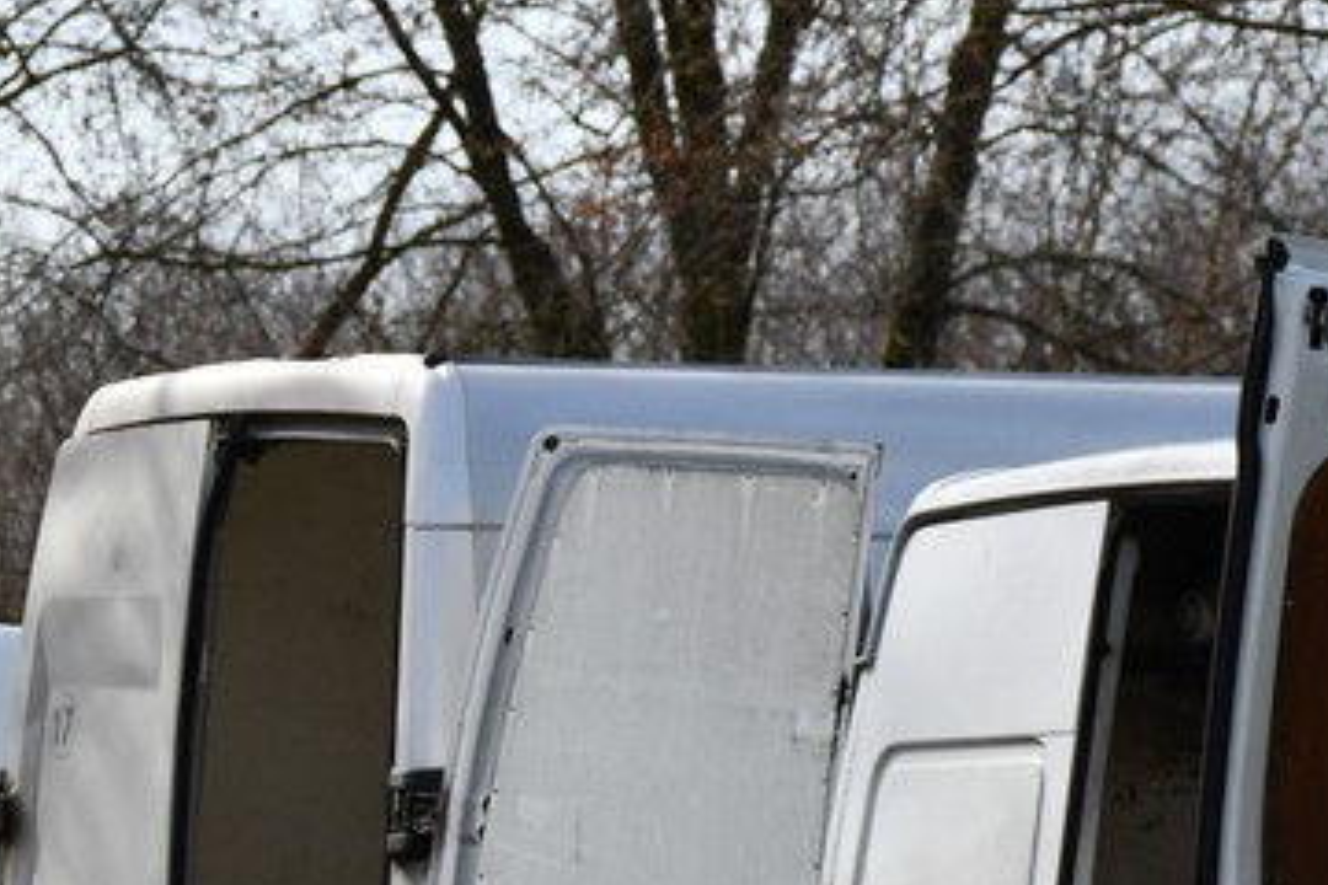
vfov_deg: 3.8
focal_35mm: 361
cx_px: -210
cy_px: 1071
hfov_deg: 5.7
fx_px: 13316
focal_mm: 85
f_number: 7.1
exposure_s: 1/500
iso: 200
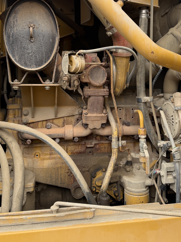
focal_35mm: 35
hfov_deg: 40.7
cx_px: 92
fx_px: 244
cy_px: 69
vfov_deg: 51.0
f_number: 1.78
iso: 100
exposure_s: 1/265
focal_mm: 6.76
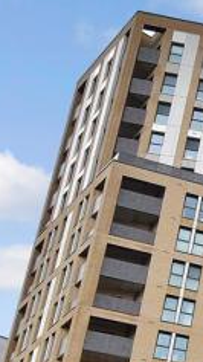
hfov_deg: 9.4
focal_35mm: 95
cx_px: 646
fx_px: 911
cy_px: 459
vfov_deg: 20.7
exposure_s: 1/60
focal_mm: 14
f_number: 8
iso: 80
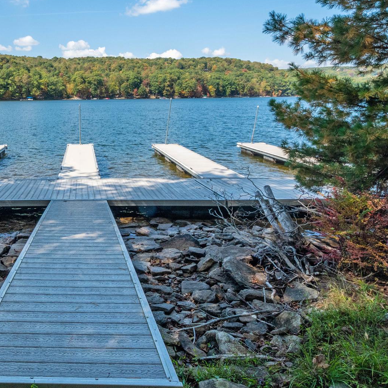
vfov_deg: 61.7
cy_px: 136
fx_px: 317
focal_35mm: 25
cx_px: 82
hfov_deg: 58.5
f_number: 10
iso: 320
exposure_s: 1/400
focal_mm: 10
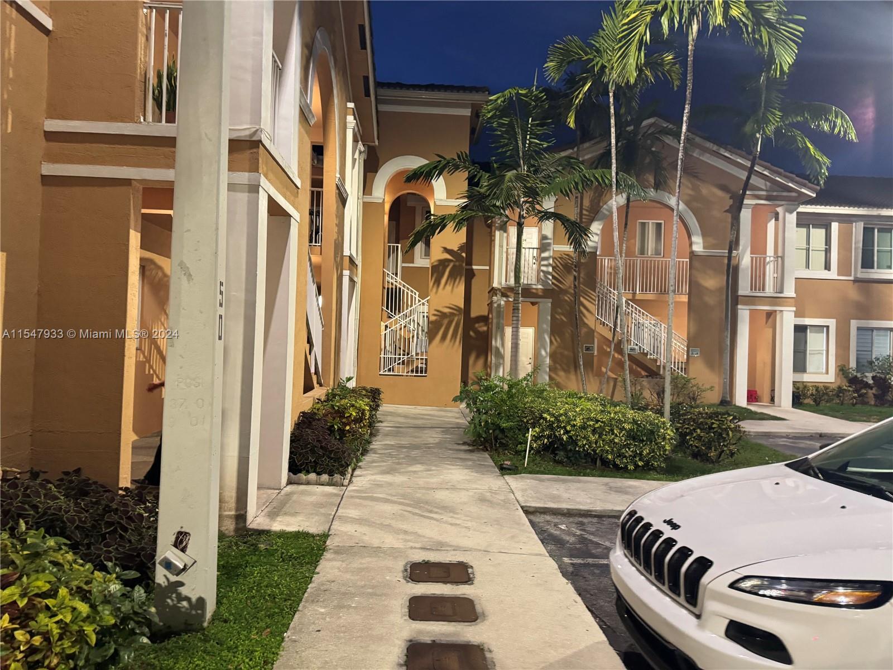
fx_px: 619
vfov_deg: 56.8
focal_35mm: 24
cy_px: 335
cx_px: 446
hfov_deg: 71.6
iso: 640
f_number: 1.78
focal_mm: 6.86
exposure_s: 1/40
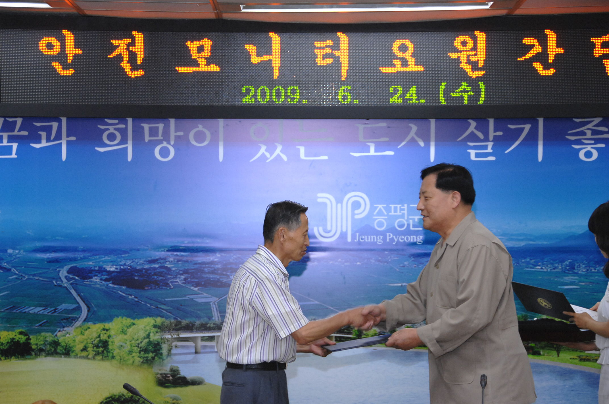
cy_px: 202
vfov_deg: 13.0
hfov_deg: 19.5
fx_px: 1774
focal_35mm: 105
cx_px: 304
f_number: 5
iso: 500
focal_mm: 70
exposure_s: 1/60
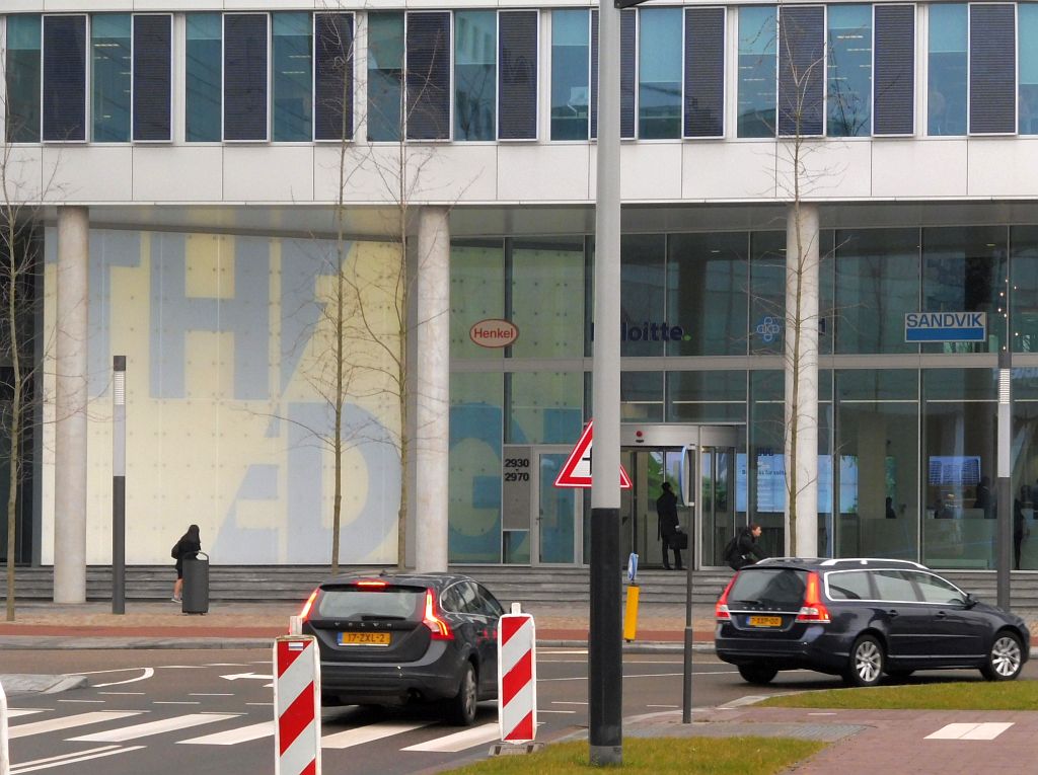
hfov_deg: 13.6
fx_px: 4342
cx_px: 519
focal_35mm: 145
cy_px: 388
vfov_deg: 10.2
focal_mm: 25.9
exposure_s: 1/125
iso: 400
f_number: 5.4
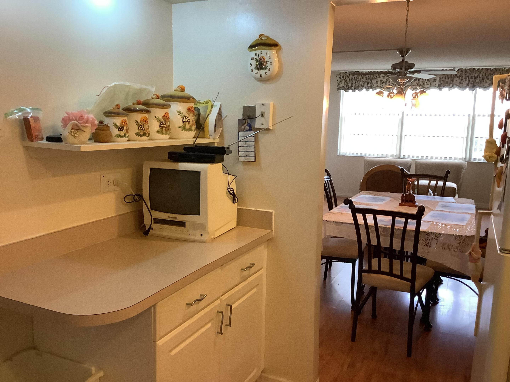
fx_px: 457
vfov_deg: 45.4
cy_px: 191
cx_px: 255
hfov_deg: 58.4
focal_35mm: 31
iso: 250
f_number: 2.4
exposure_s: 1/60
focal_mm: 3.3
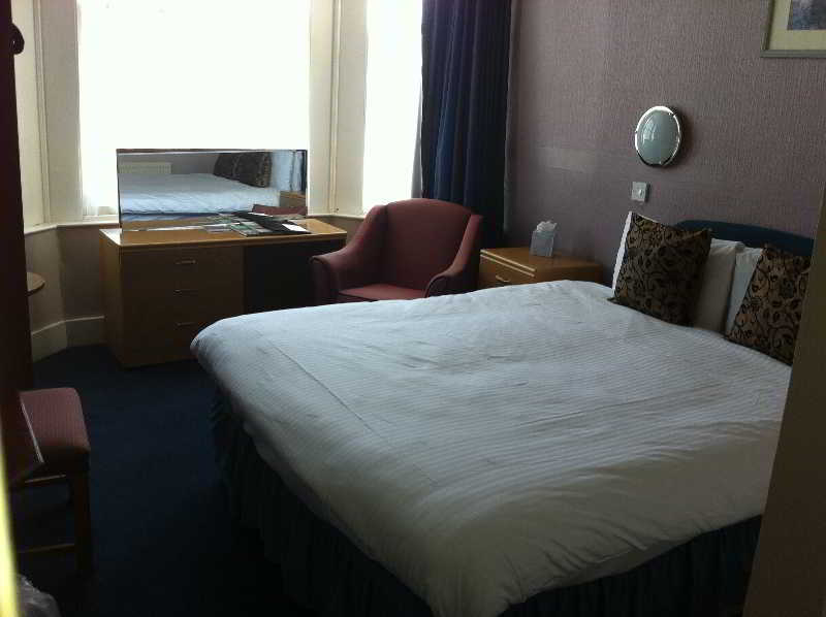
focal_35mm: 35
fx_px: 834
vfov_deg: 40.6
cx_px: 413
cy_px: 308
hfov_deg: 52.7
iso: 80
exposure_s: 1/25
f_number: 2.8
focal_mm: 3.85
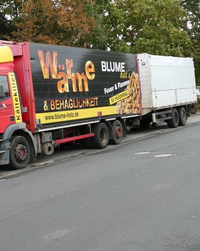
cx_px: 62
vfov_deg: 28.7
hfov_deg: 23.0
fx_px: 489
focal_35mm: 66
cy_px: 126
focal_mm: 9
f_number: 4.1
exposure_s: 1/80
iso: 80
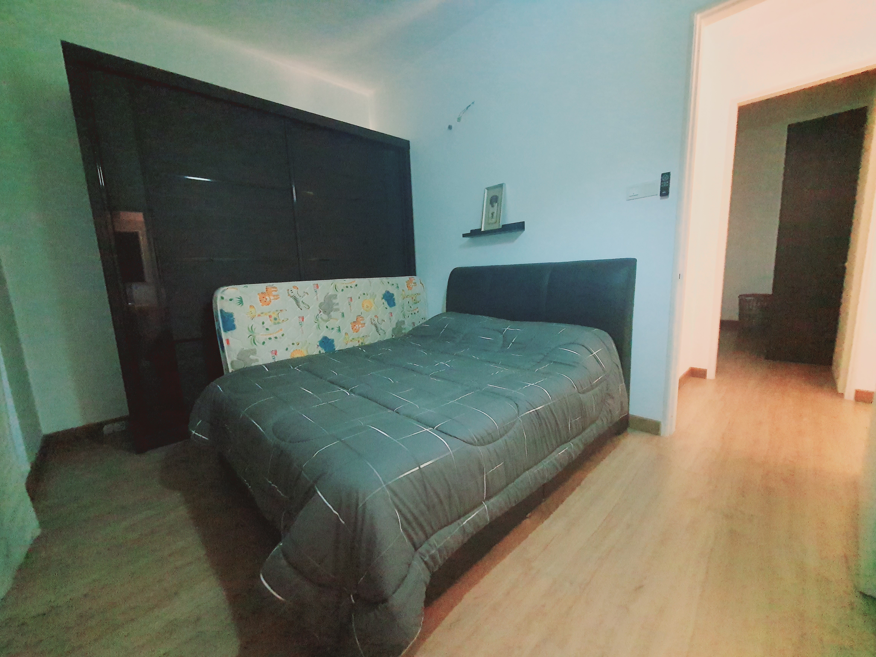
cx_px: 438
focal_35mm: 13
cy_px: 328
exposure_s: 1/11
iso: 640
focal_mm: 1.8
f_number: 2.2
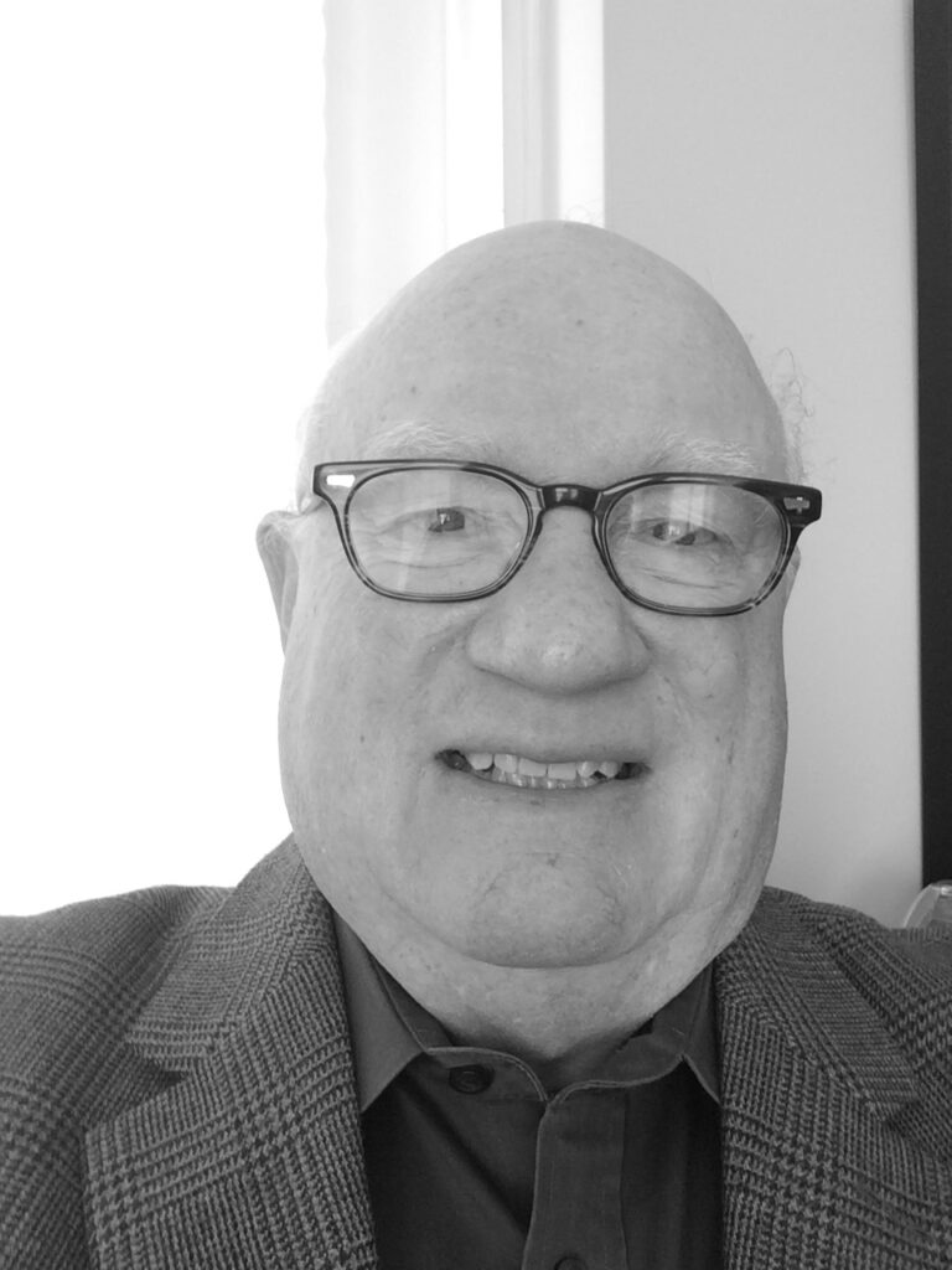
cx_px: 476
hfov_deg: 45.4
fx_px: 1137
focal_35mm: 31
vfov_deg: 58.4
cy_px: 635
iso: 50
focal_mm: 2.15
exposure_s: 1/40
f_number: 2.4
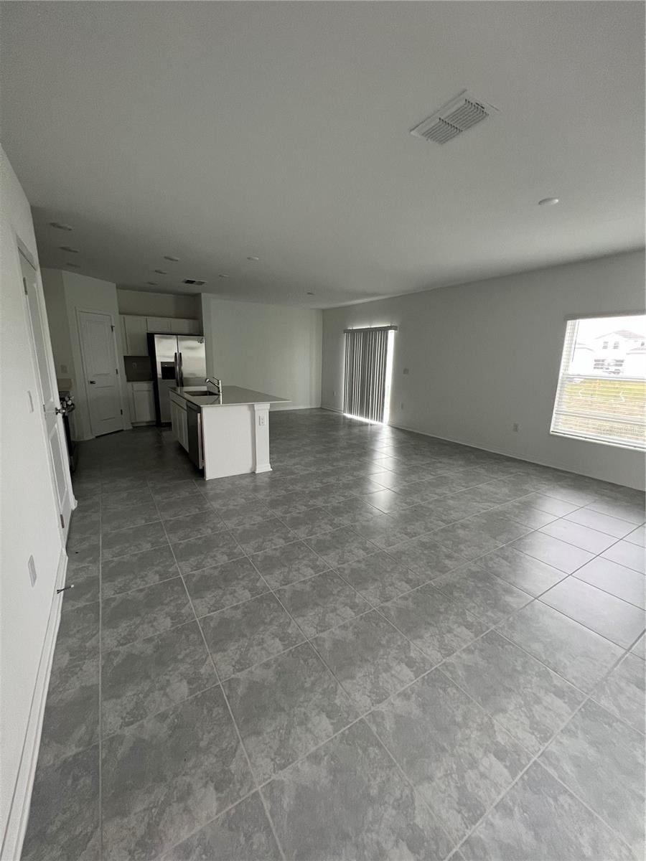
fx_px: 323
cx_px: 323
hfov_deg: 89.9
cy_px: 430
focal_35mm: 13
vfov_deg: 106.2
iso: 250
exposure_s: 1/84
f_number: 1.8
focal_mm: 1.57
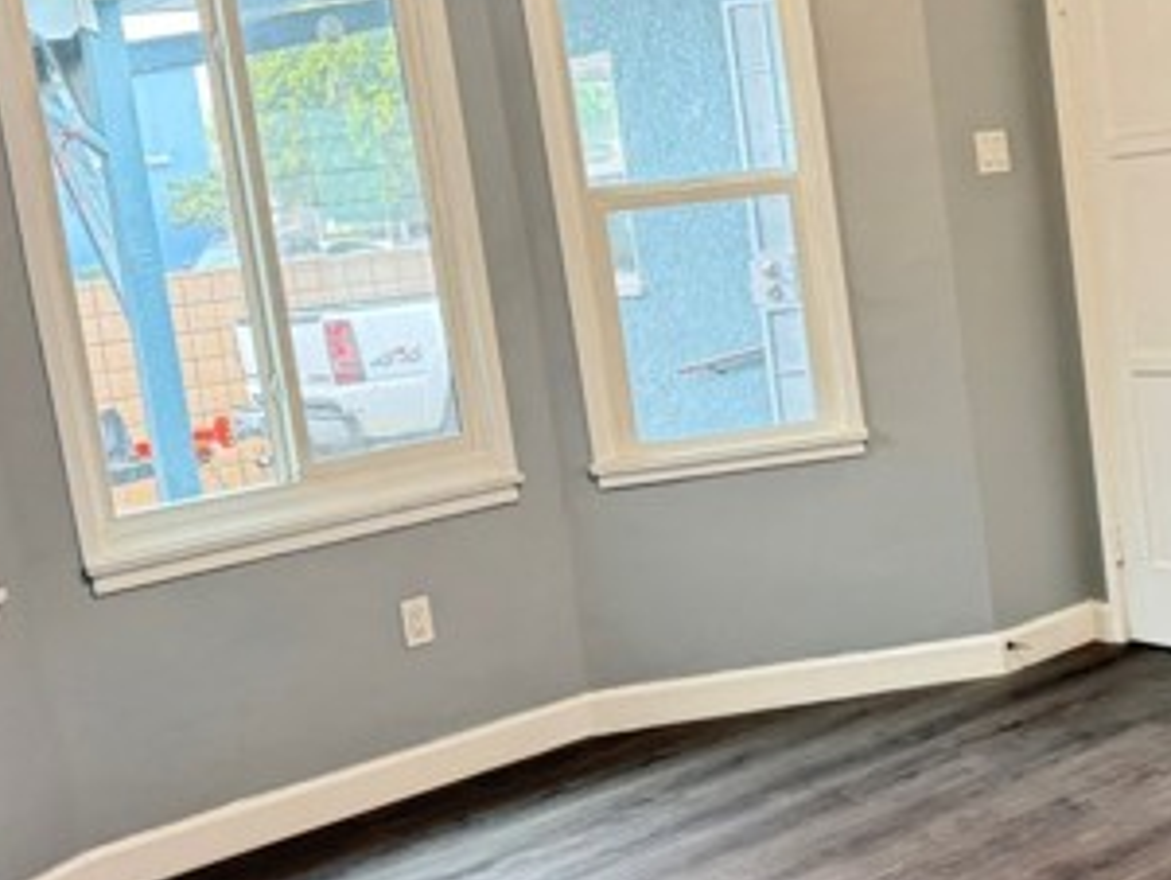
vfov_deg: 28.6
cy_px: 389
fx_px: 1726
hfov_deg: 35.8
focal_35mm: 51
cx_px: 992
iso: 320
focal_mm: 6.76
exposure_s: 1/60
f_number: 1.78
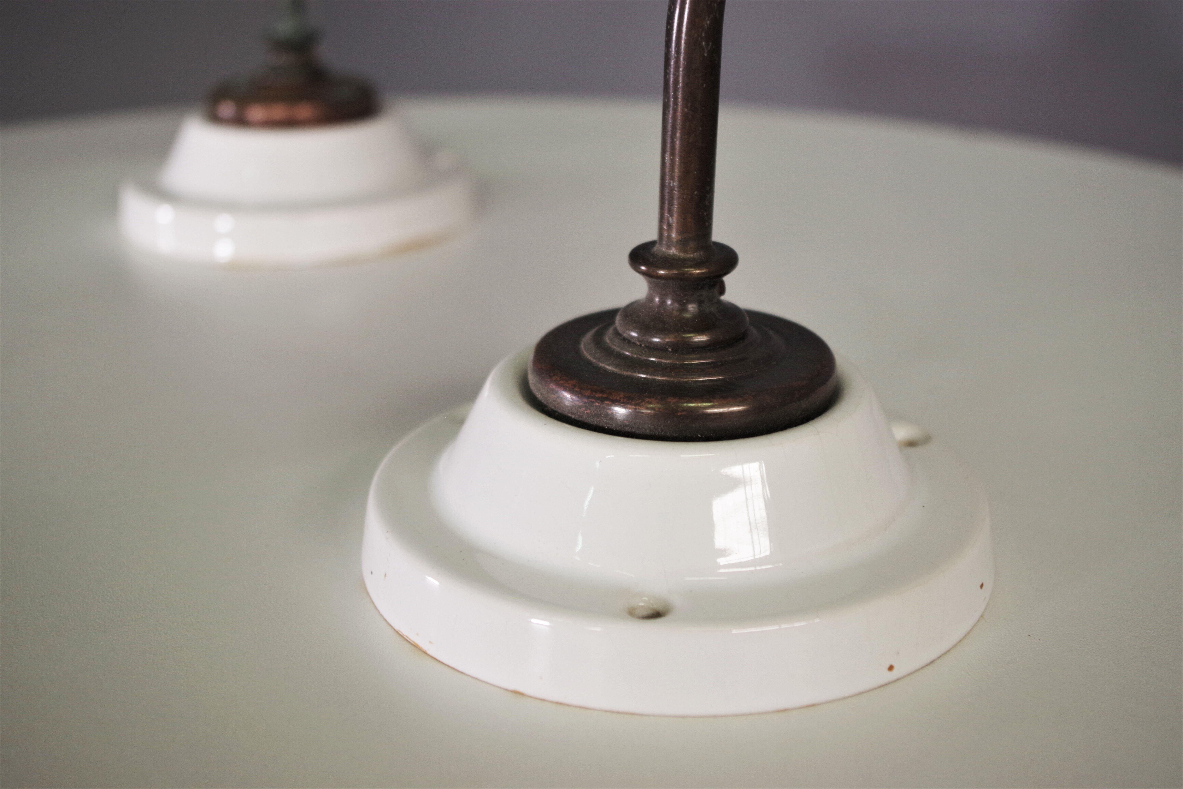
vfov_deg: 27.5
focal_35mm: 49
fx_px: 1610
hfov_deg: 40.3
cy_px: 394
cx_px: 592
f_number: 4
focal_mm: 32.5
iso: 400
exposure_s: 1/60
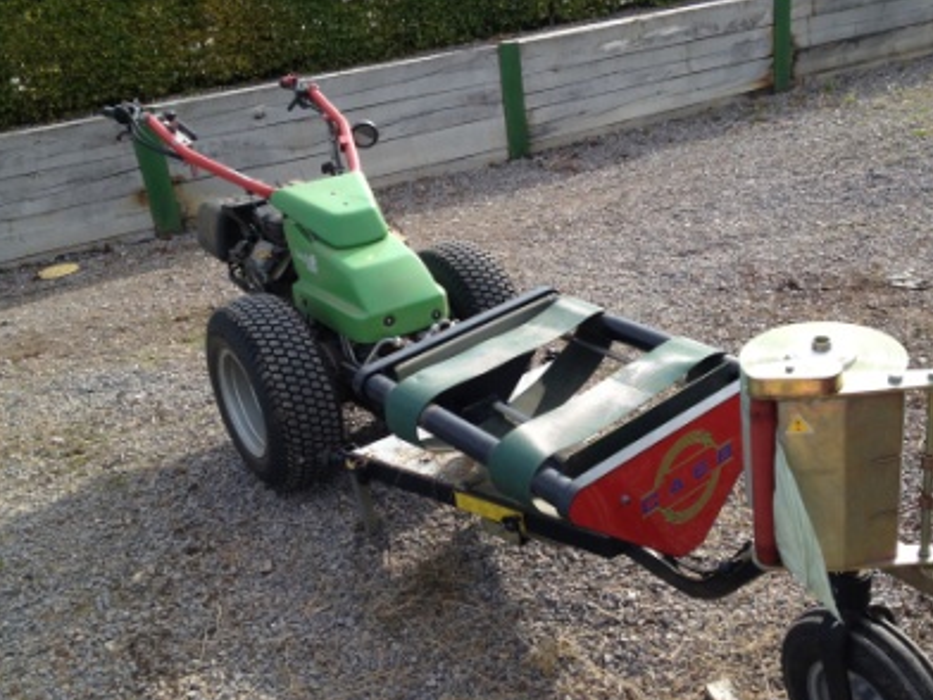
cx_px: 521
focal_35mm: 40
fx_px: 1078
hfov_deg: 46.7
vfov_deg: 35.9
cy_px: 374
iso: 64
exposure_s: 1/778
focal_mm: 4.28
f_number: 2.4
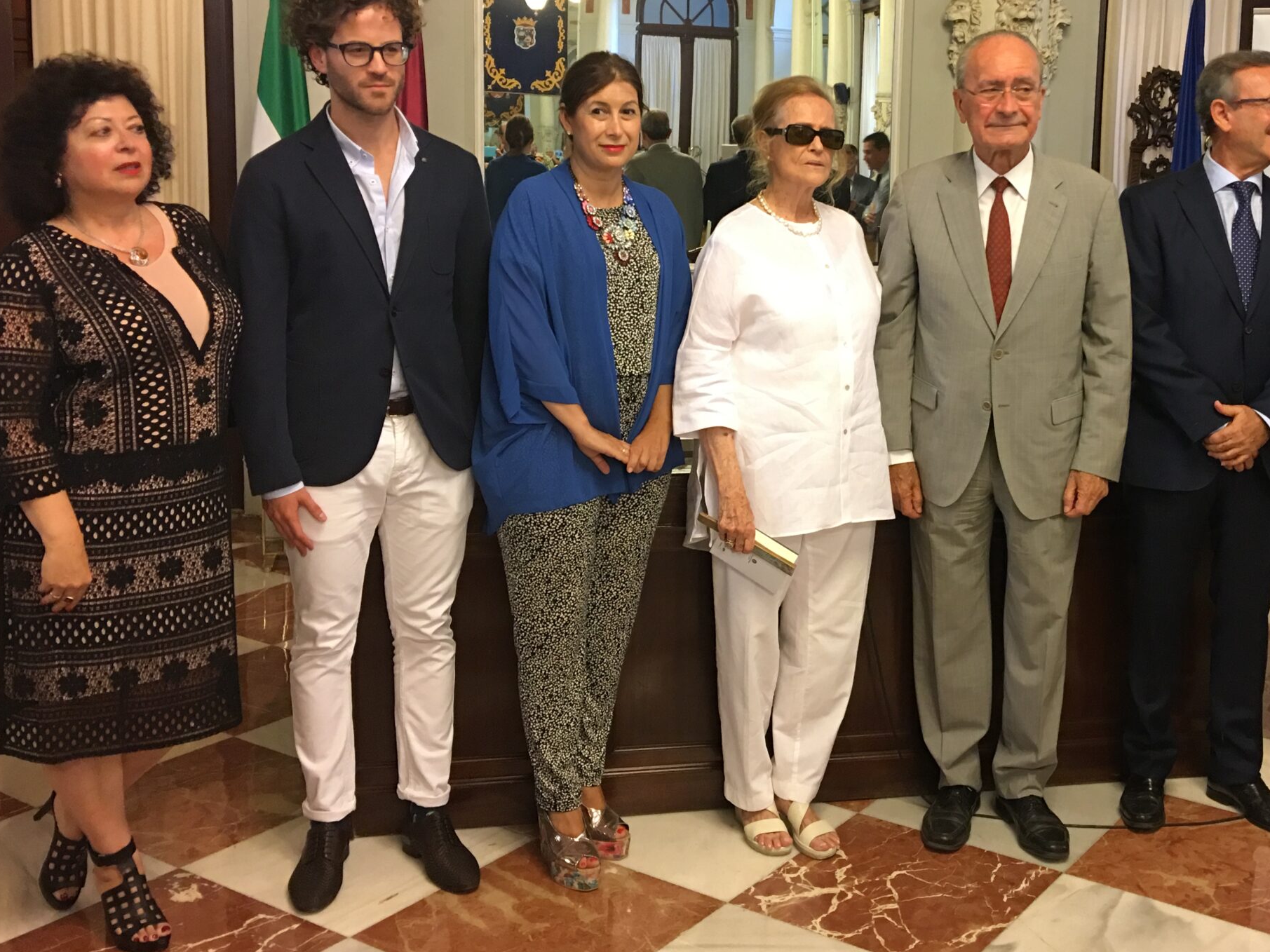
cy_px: 358
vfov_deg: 34.9
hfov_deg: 45.0
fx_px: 1504
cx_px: 856
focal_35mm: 41
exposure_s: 1/17
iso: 100
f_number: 2.2
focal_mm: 4.15
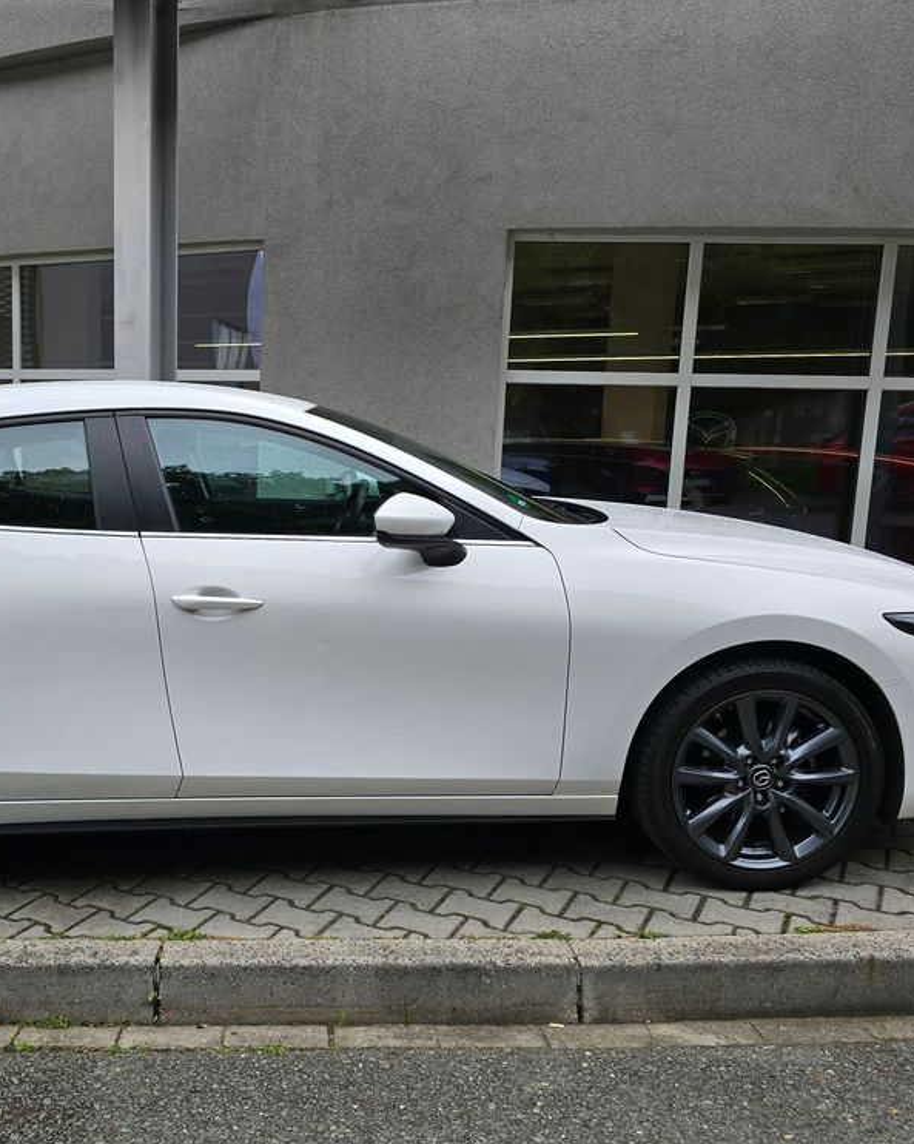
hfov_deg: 45.8
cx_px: 256
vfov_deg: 57.2
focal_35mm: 31
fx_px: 1049
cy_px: 566
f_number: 1.7
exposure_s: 1/180
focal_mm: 6.3
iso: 25
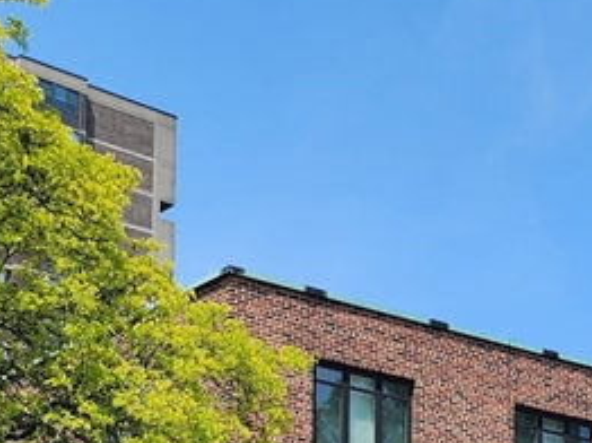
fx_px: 1538
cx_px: 583
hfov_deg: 21.1
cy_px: 707
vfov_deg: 14.9
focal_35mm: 90
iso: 12
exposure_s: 1/984
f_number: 1.8
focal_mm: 6.4
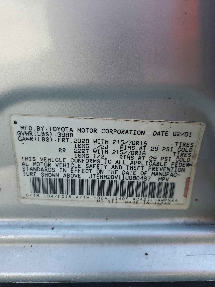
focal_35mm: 26
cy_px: 144
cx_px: 108
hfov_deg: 53.1
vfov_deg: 67.3
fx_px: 215
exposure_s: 1/385
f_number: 1.5
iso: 50
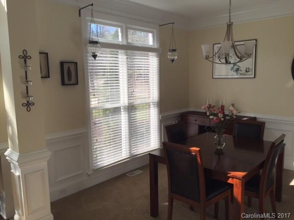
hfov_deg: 61.7
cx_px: 147
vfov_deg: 48.2
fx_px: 246
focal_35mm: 29
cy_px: 110
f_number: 2.2
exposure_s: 1/482
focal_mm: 4.15
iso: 32
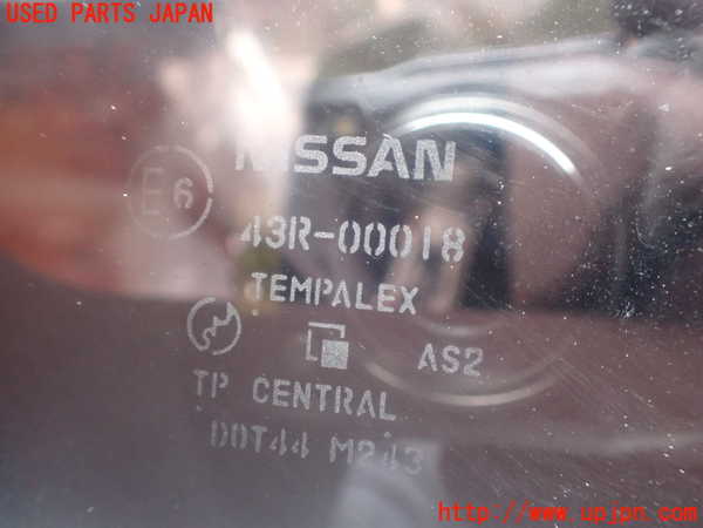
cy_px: 264
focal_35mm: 30
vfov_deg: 46.8
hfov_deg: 60.0
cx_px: 352
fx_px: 609
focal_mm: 5.4
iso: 800
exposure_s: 1/40
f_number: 2.3
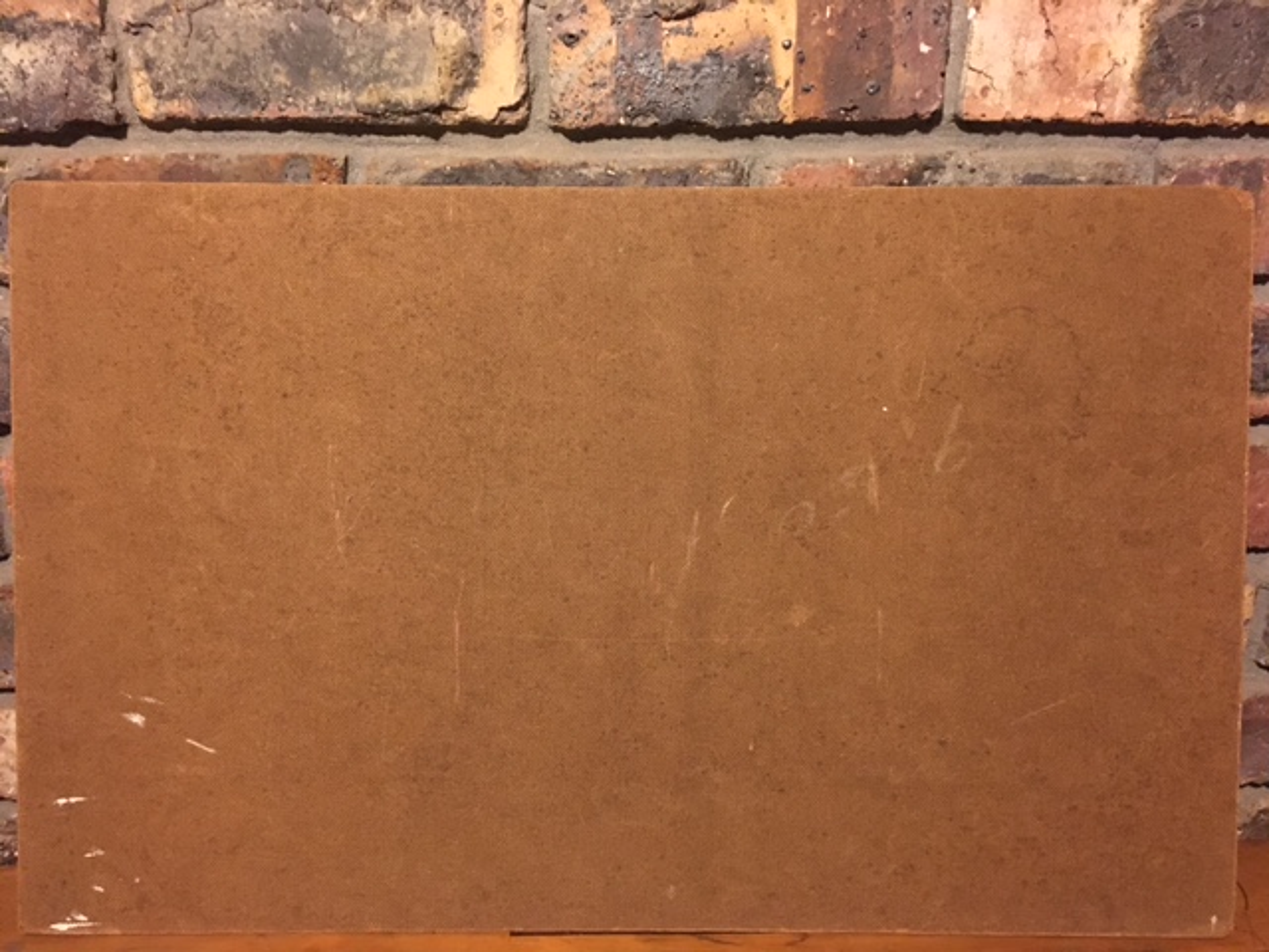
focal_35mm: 29
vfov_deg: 48.2
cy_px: 476
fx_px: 1063
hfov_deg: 61.7
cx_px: 634
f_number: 2.2
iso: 500
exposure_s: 1/17
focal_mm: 4.15
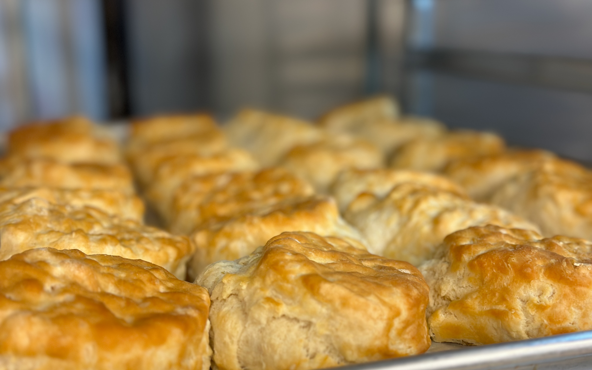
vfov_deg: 25.3
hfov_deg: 39.6
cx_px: 297
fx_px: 823
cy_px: 201
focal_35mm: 51
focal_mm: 6.86
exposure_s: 1/60
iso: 200
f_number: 1.78
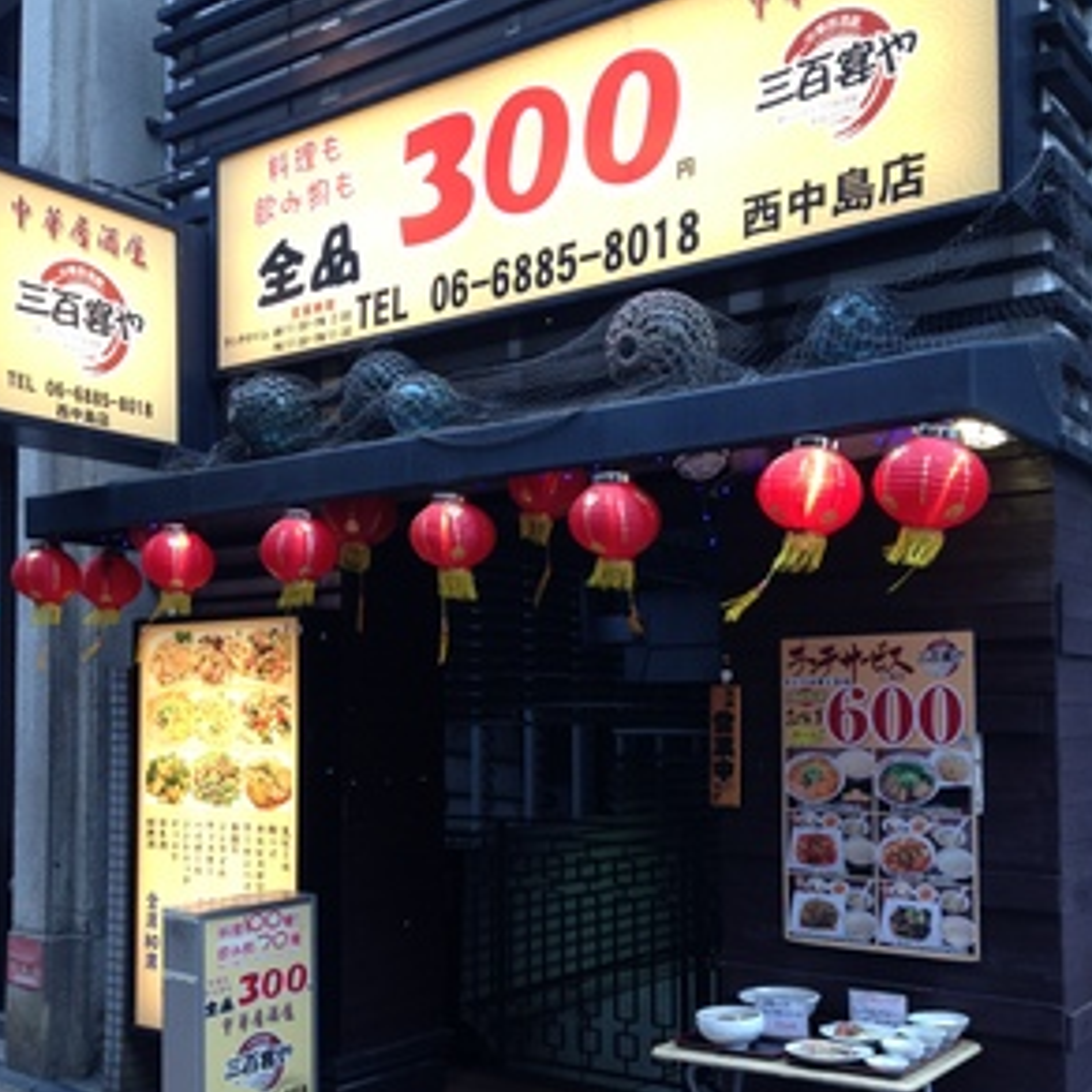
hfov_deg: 41.9
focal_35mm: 40
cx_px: 539
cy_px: 677
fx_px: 1428
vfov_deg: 41.6
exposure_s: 1/60
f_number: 2.4
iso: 64
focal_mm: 4.12
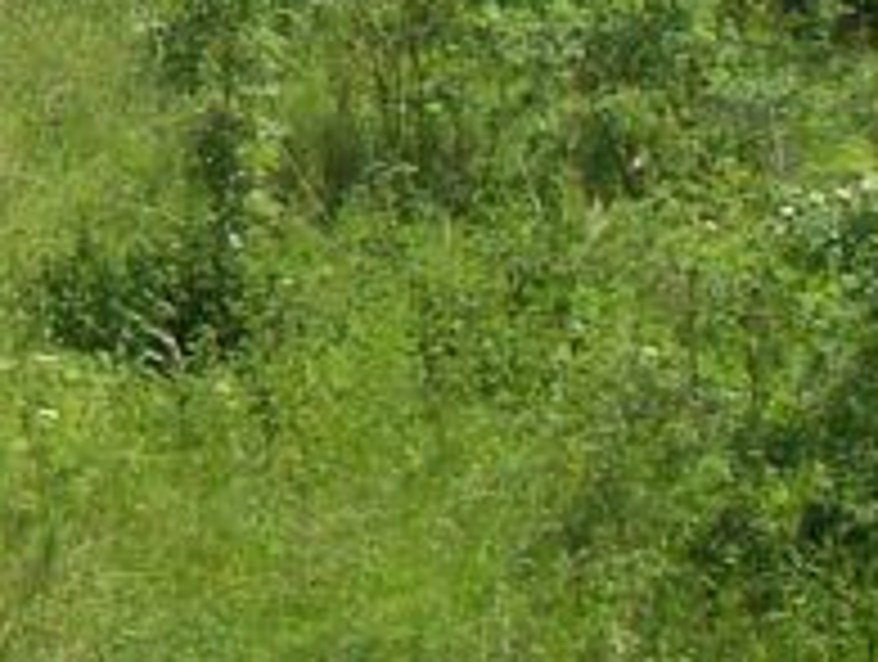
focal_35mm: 220
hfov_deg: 8.6
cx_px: -801
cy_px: -536
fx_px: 5590
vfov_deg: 6.6
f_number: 5.6
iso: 200
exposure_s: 1/1000
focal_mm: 10.75
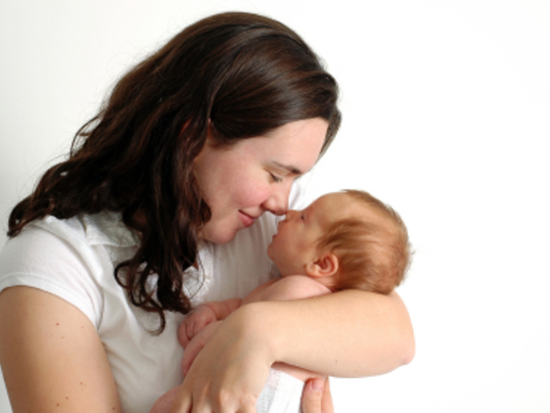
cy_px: 207
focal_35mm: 82
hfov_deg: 23.8
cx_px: 288
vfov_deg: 18.0
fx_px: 1303
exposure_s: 1/320
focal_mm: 50
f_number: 5.6
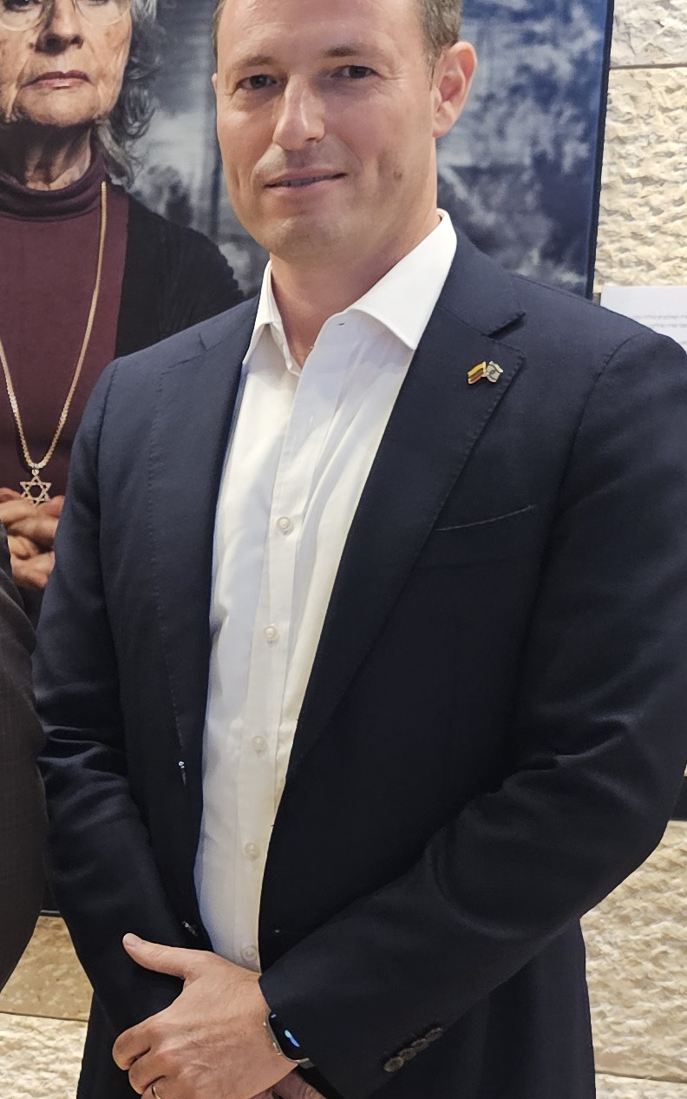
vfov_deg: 26.6
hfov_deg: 15.2
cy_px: 758
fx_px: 2305
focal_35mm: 77
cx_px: -455
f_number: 1.7
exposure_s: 1/120
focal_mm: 6.3
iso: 250
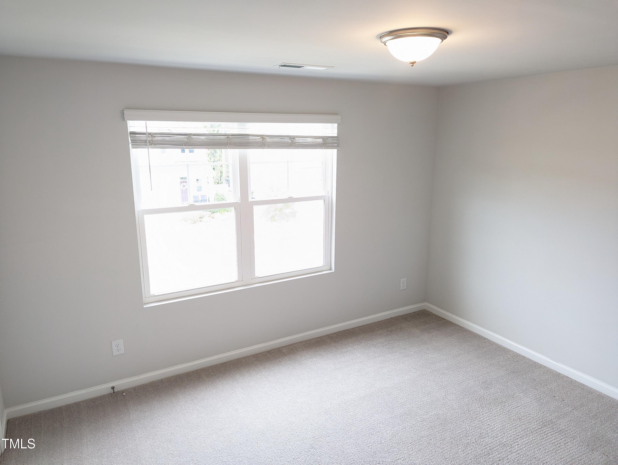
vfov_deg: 56.9
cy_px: 232
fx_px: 429
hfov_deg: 71.5
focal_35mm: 24
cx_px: 309
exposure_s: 1/90
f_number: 1.85
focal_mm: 6.81
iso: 194
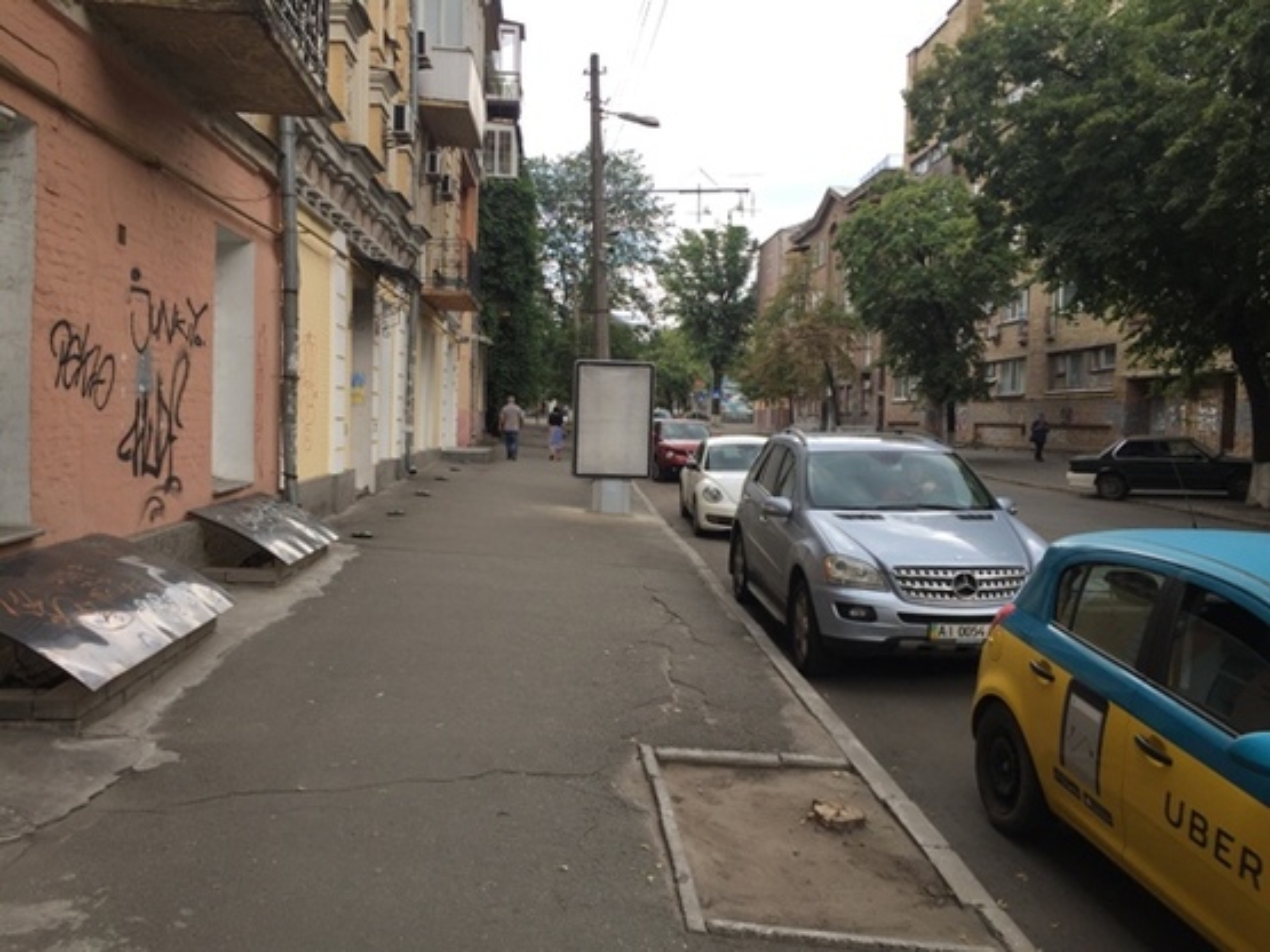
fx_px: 1064
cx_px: 635
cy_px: 476
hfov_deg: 61.7
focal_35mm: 29
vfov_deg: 48.2
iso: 32
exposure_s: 1/335
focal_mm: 4.15
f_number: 2.2
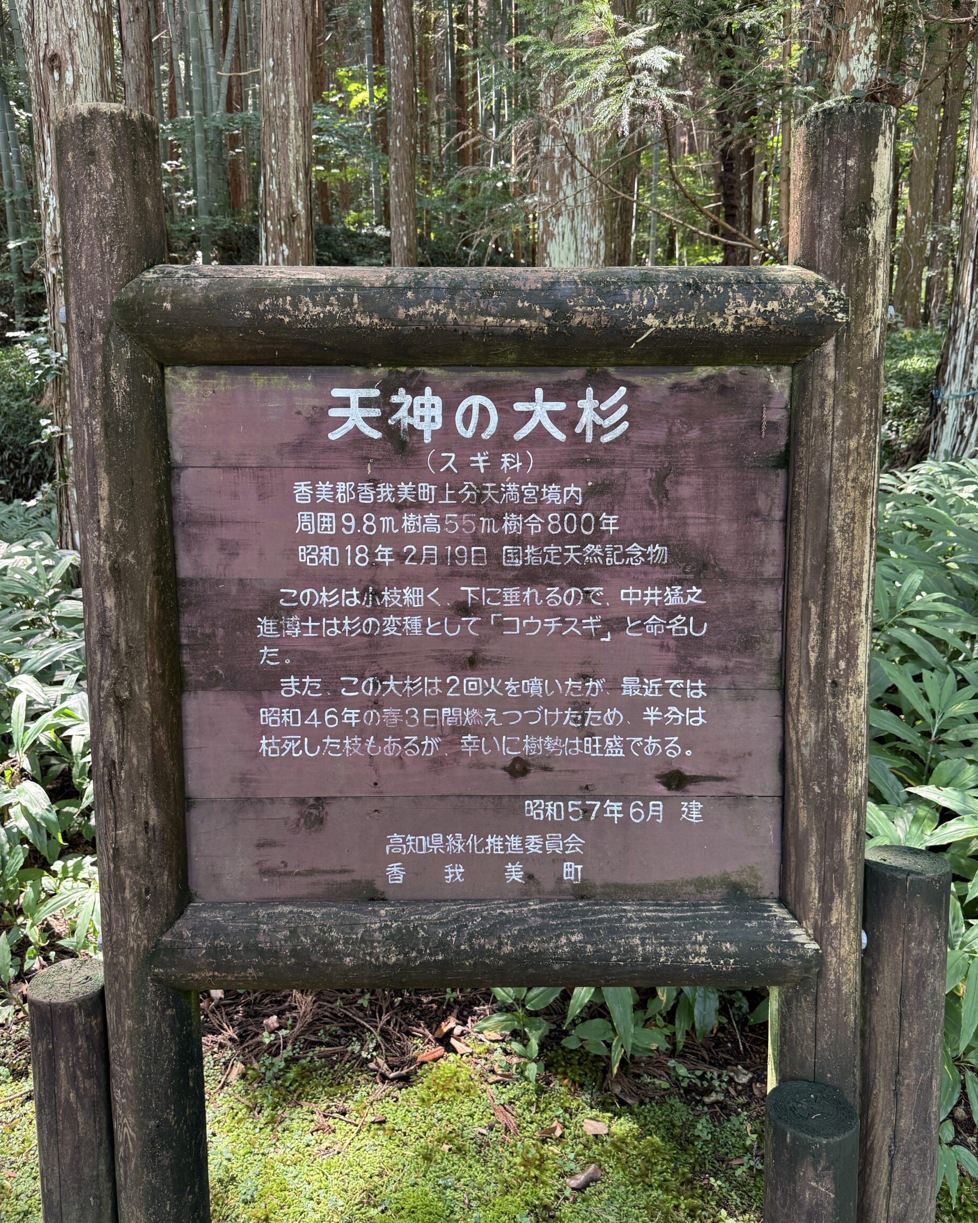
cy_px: 578
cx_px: 471
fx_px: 941
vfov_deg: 66.0
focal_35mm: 26
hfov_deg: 54.9
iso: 200
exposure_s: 1/83
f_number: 1.78
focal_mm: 6.76
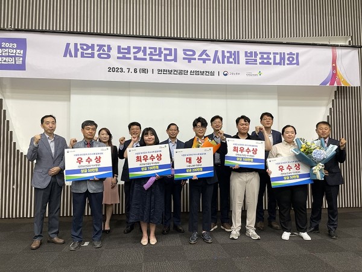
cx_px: 181
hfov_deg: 67.3
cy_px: 136
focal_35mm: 26
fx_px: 272
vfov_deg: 53.1
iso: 64
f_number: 1.6
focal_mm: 4.2
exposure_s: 1/60
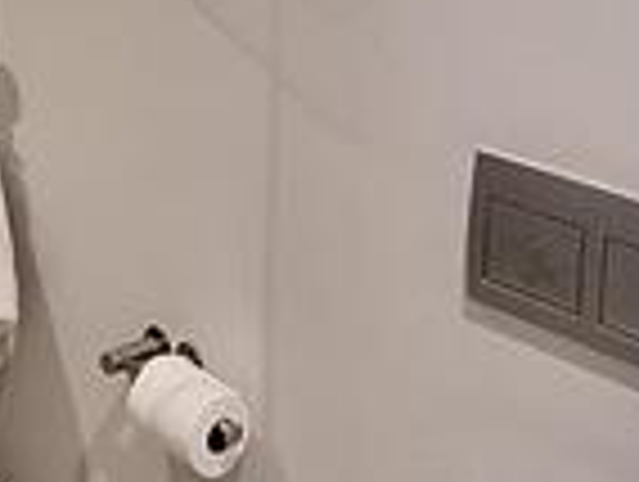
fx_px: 1350
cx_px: -94
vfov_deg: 18.1
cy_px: -234
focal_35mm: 73
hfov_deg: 24.5
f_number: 2.2
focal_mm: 1.74
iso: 160
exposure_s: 1/33
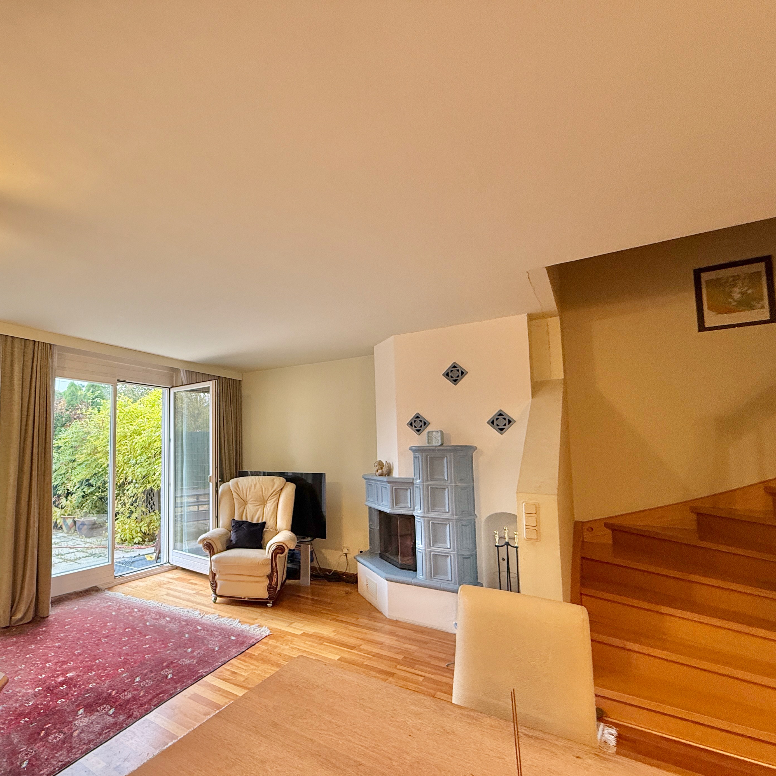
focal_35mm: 18
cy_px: 419
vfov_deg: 80.6
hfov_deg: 77.5
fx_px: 457
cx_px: 245
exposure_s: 1/50
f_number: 2.2
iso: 200
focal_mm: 2.22
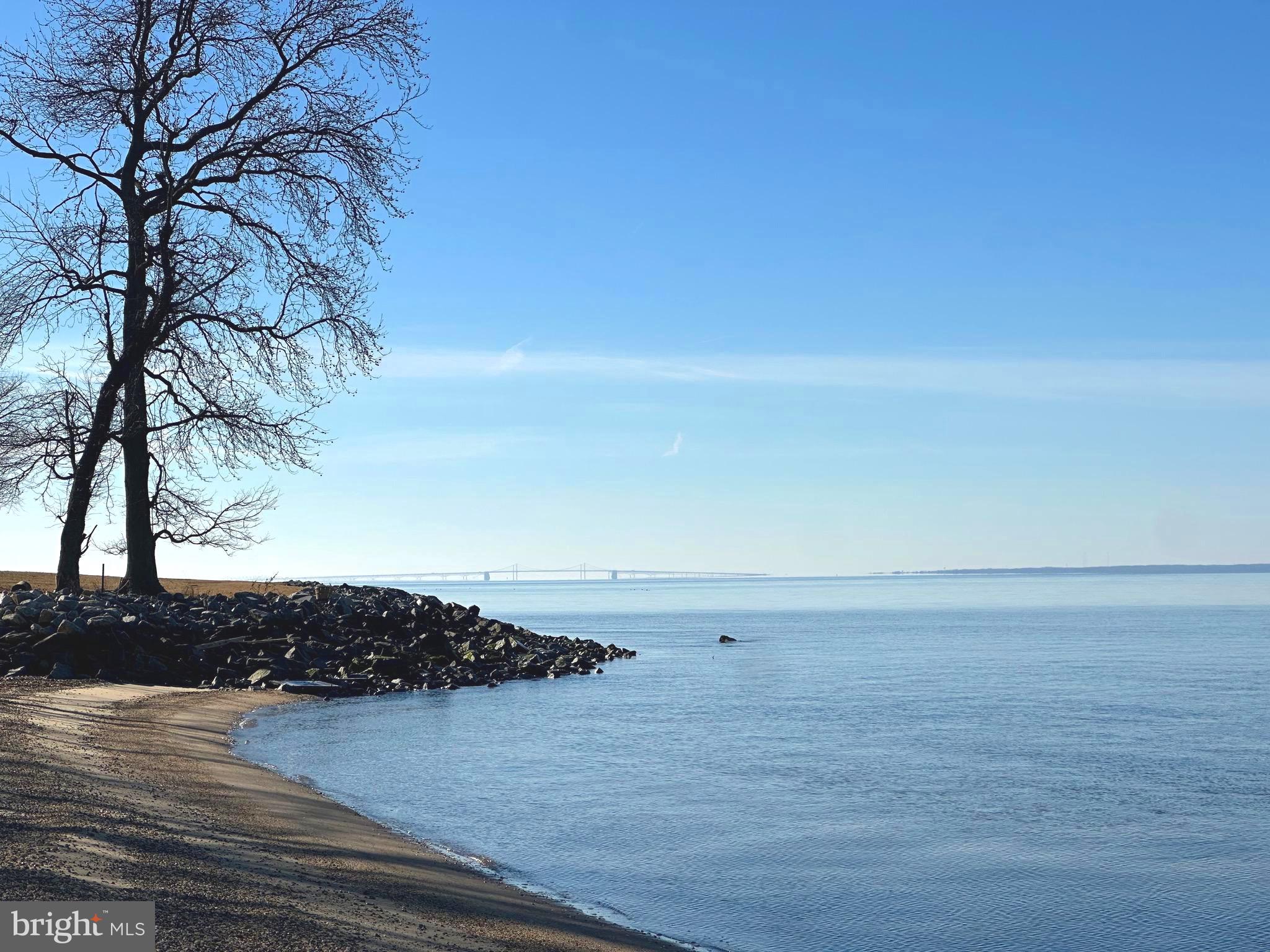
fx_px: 2825
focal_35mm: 77
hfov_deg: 25.3
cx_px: 635
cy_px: 476
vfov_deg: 19.1
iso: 32
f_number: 2.8
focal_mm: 9
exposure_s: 1/1946
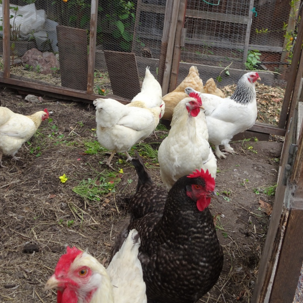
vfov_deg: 43.7
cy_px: 122
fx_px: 376
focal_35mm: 38
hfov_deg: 43.9
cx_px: 152
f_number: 4
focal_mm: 5.43
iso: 80
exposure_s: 1/250
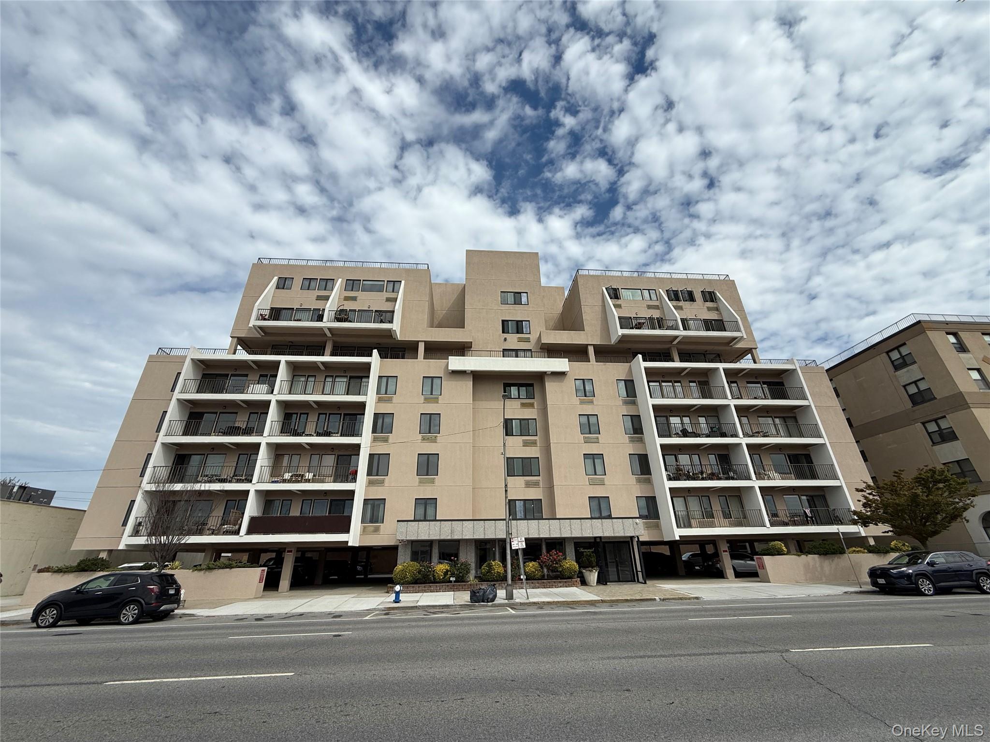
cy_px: 371
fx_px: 400
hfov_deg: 102.1
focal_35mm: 14
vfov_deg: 85.7
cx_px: 495
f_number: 2.2
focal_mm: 2.22
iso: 50
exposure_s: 1/3289
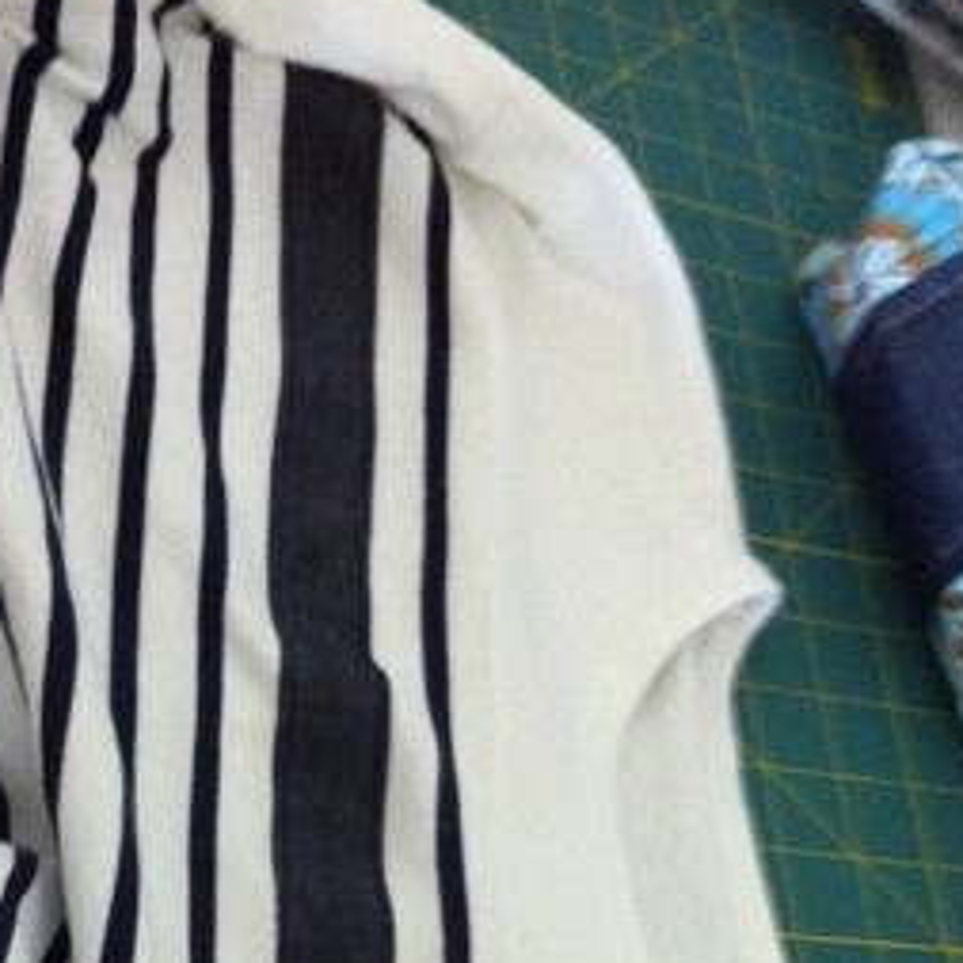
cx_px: 354
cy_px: 933
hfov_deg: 28.0
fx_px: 1920
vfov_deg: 26.8
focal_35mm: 61
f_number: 2.8
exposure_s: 1/15
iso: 400
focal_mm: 3.85
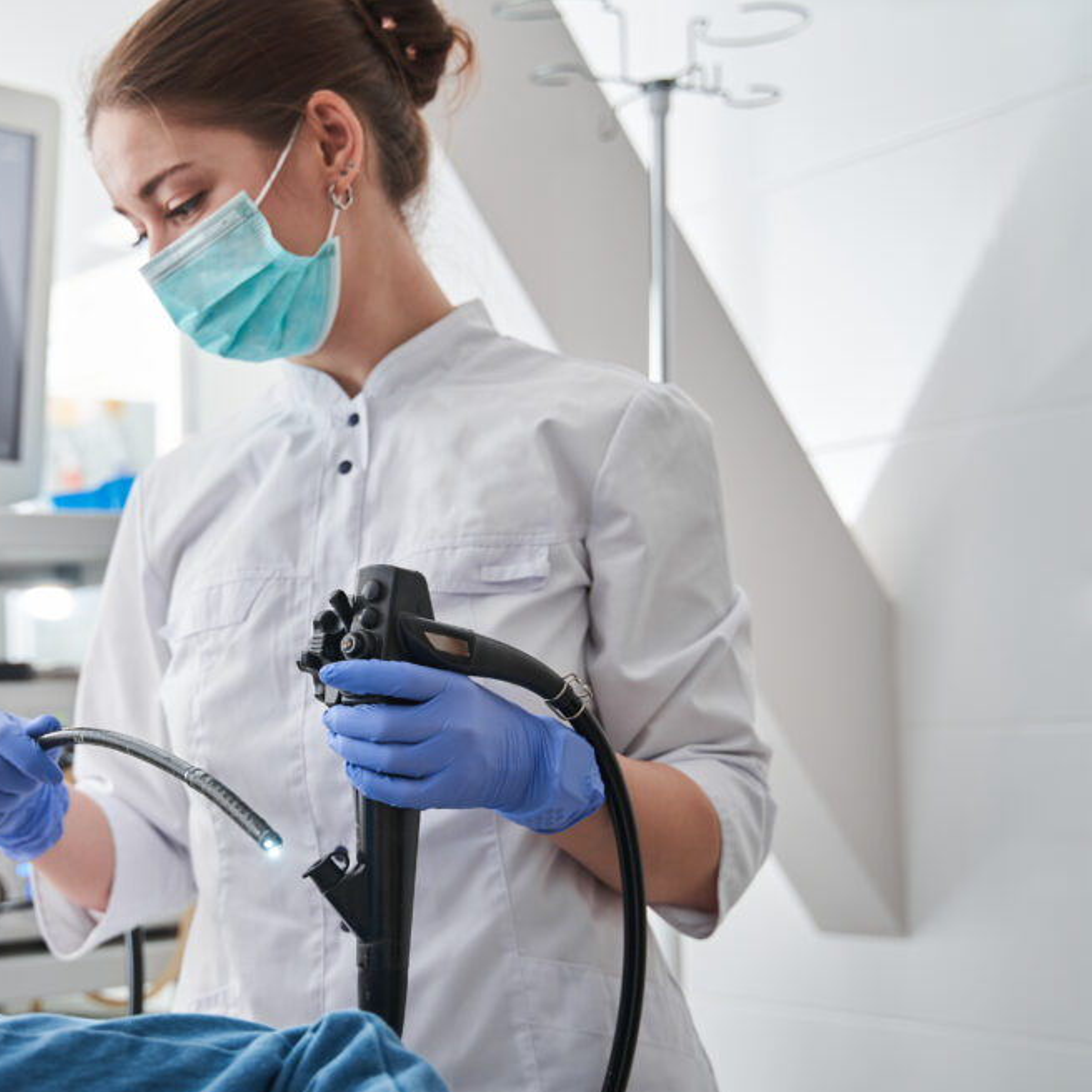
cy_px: 553
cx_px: 255
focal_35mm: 61
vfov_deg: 28.2
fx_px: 2177
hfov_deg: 27.7
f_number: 2.8
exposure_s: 1/100
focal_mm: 46
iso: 250
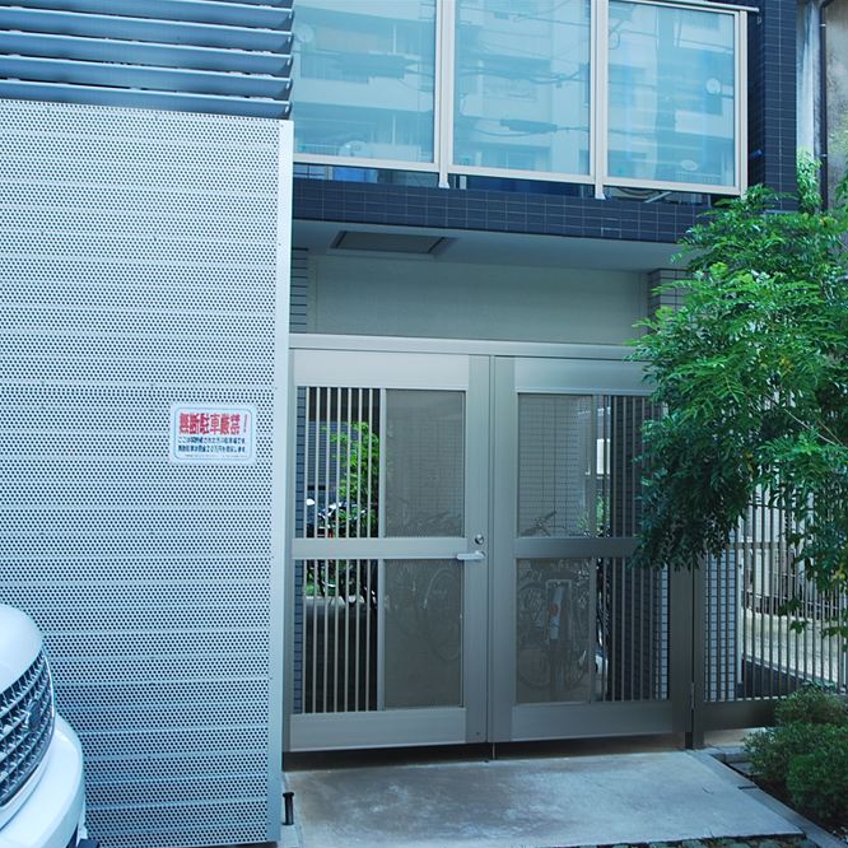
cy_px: 425
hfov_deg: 36.4
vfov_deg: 36.8
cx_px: 576
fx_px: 1275
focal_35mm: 46
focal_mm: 24
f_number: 9
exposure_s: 1/25
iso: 100
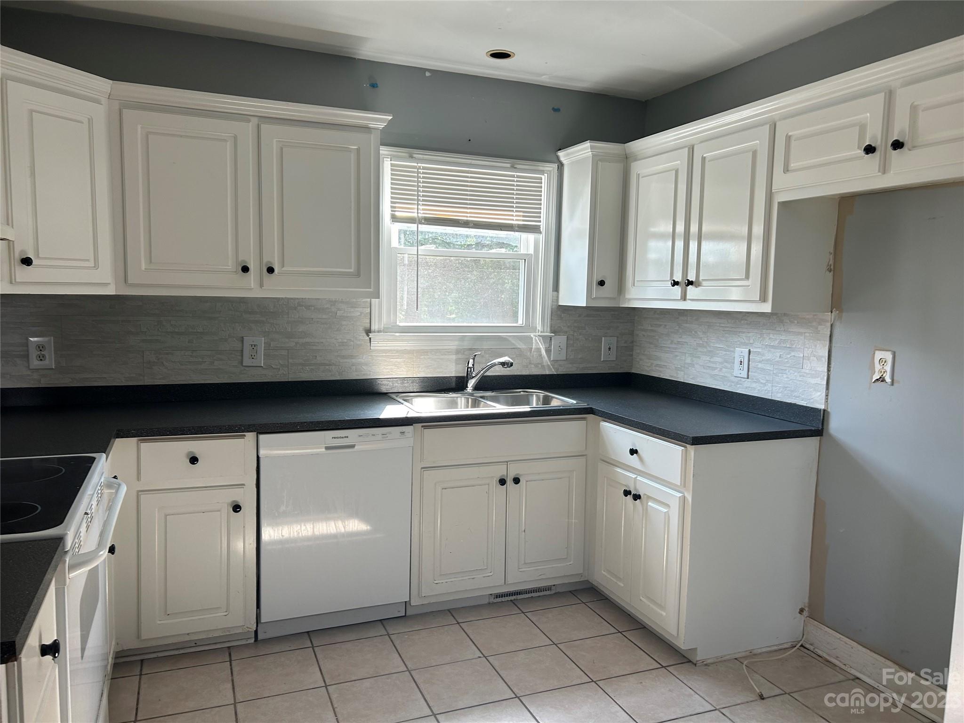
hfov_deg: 67.3
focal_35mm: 26
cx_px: 482
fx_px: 724
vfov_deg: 53.1
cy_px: 362
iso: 64
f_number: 1.5
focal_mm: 5.7
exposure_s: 1/121
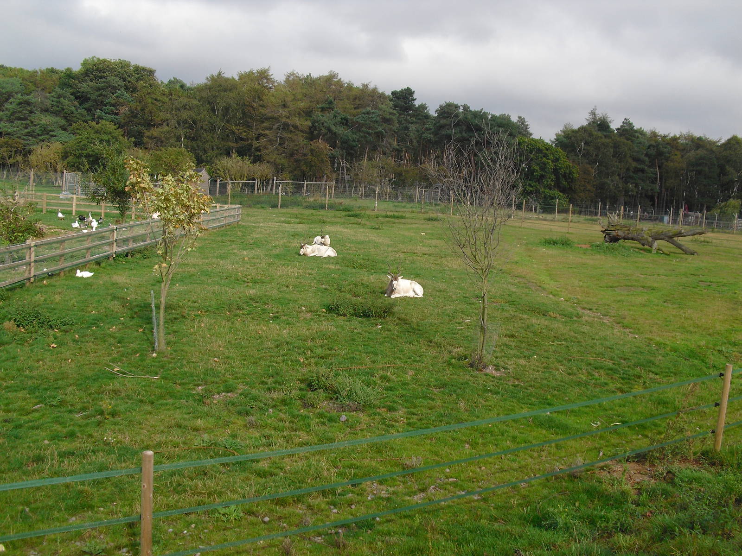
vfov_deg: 39.7
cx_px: 371
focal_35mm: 36
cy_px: 278
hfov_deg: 51.4
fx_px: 772
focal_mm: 6.3
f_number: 7.8
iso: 100
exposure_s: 1/160
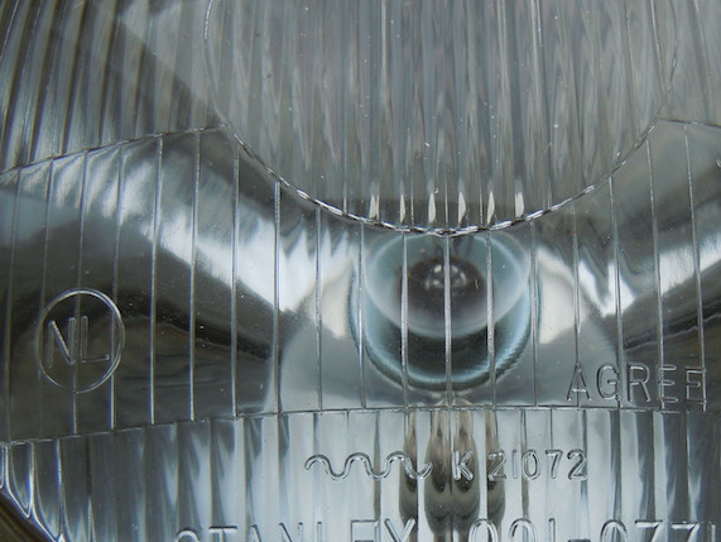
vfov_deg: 34.0
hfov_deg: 44.3
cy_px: 378
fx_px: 875
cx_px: 462
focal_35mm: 42
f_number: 3.5
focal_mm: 5.4
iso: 100
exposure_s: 1/125
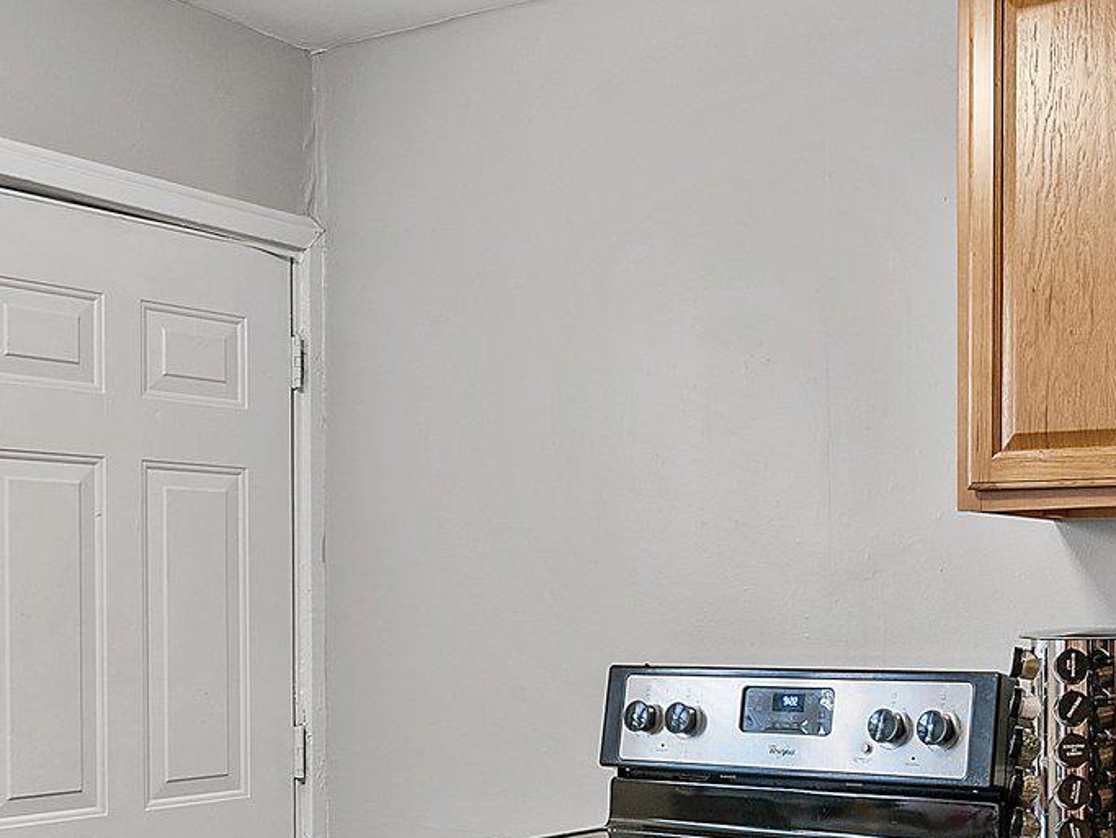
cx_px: 861
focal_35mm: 49
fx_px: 1581
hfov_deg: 37.7
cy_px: 656
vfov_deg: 29.1
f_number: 13
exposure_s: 2.5
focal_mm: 17
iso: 200
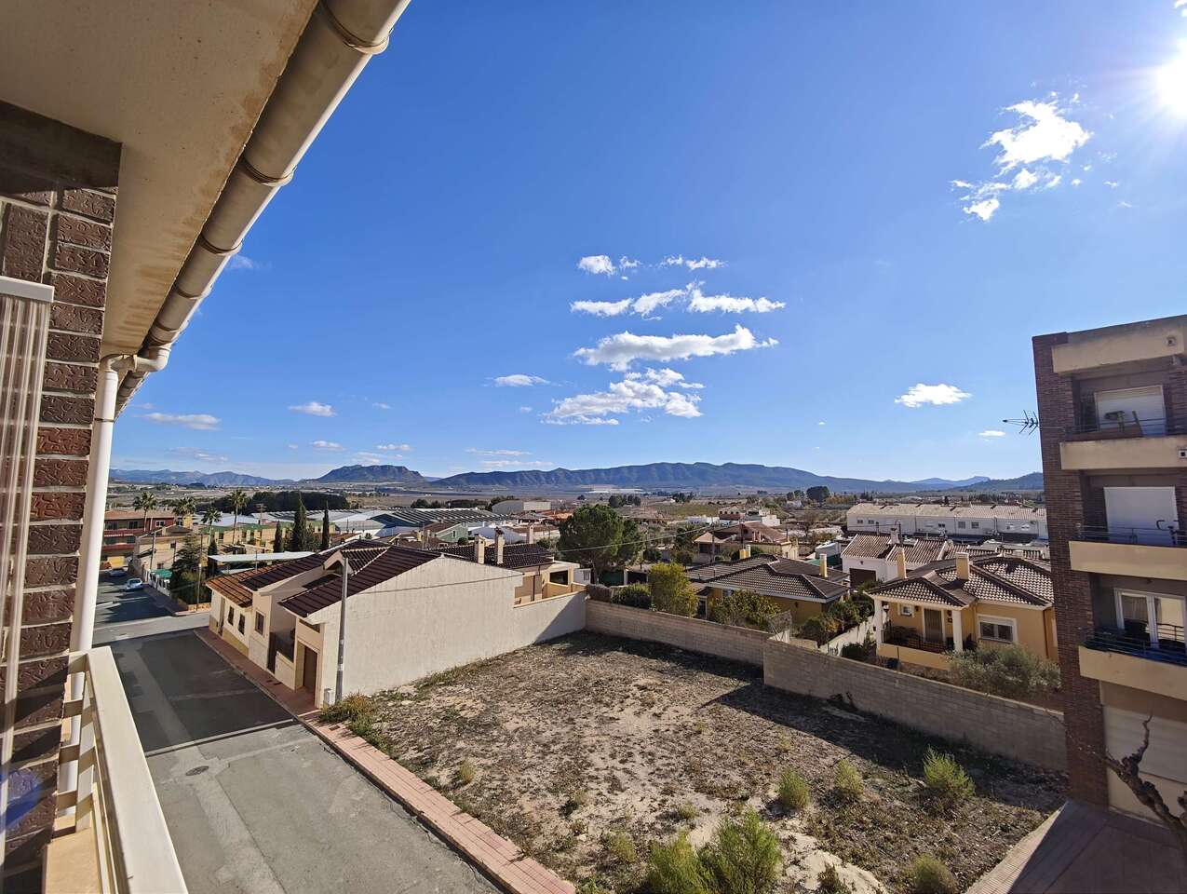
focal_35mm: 14
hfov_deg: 102.0
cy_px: 447
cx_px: 594
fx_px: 481
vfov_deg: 85.8
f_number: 2.2
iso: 50
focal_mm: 2.16
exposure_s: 1/831
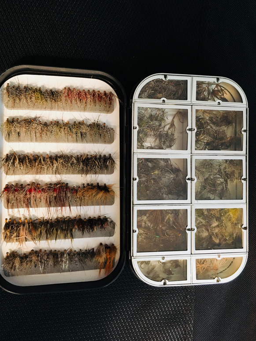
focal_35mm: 30
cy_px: 166
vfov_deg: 59.9
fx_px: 296
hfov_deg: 46.8
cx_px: 125
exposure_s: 1/24
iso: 200
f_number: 2.2
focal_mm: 4.15
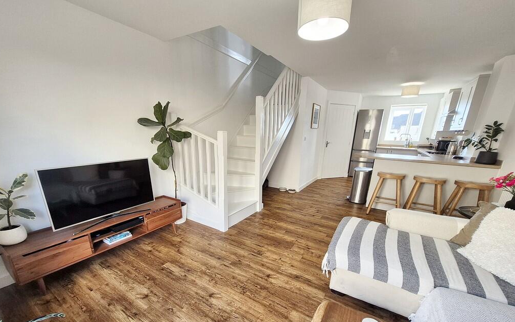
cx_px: 254
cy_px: 196
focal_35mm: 14
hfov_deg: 105.3
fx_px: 196
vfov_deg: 77.6
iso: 64
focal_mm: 1.7
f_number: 2.2
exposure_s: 1/50
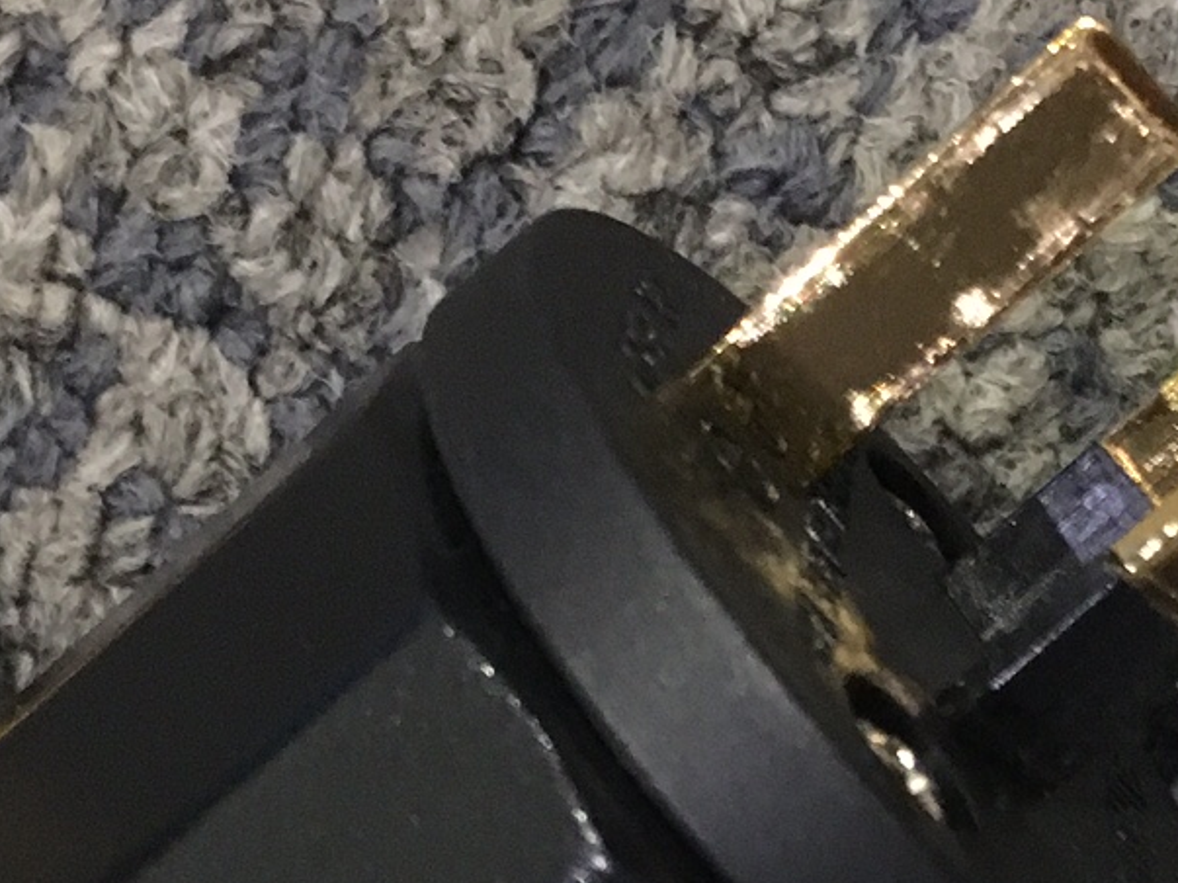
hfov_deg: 20.2
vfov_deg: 15.0
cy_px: 819
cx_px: 668
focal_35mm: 97
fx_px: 3300
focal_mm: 4.15
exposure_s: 1/17
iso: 500
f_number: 2.2
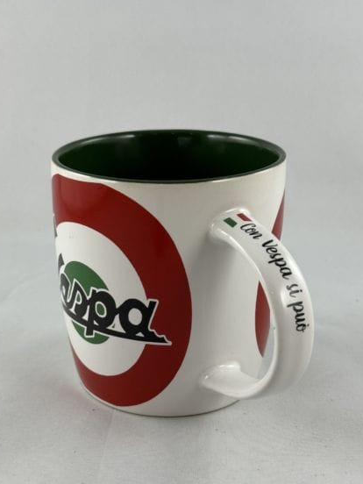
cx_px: 166
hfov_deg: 25.2
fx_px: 811
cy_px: 285
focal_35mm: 58
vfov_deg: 33.1
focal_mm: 6.86
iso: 50
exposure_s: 1/100
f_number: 1.78
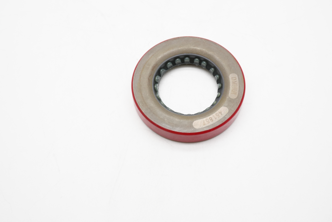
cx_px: 166
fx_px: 415
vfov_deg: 29.9
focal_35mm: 45
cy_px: 111
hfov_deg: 43.6
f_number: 11
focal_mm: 30
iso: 800
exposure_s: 1/60
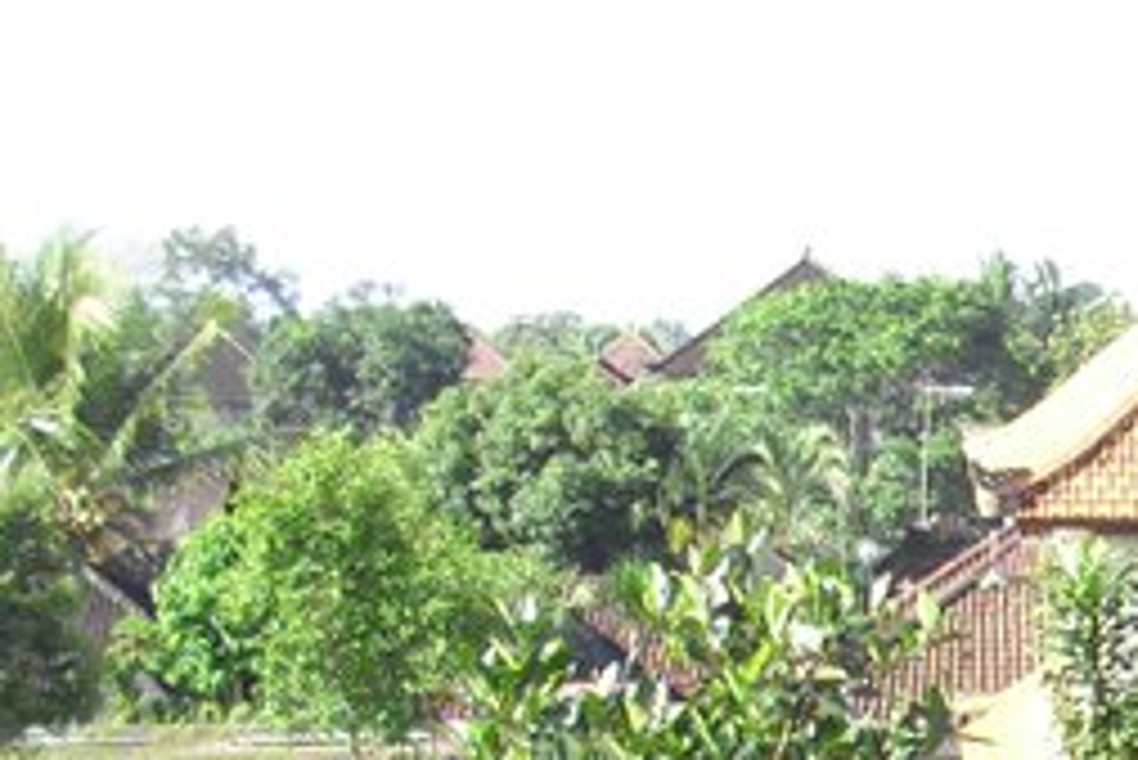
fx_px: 3953
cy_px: 1250
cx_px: 1655
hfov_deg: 15.3
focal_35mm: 125
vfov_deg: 10.5
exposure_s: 1/400
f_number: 2.8
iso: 100
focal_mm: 6.2
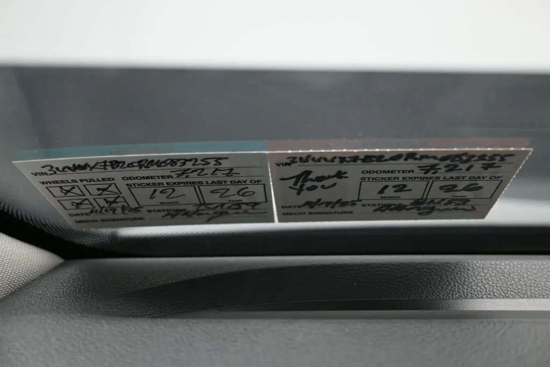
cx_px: 275
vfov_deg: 35.5
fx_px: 573
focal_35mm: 38
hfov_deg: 51.3
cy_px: 184
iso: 450
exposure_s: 1/125
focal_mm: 25
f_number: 4.2
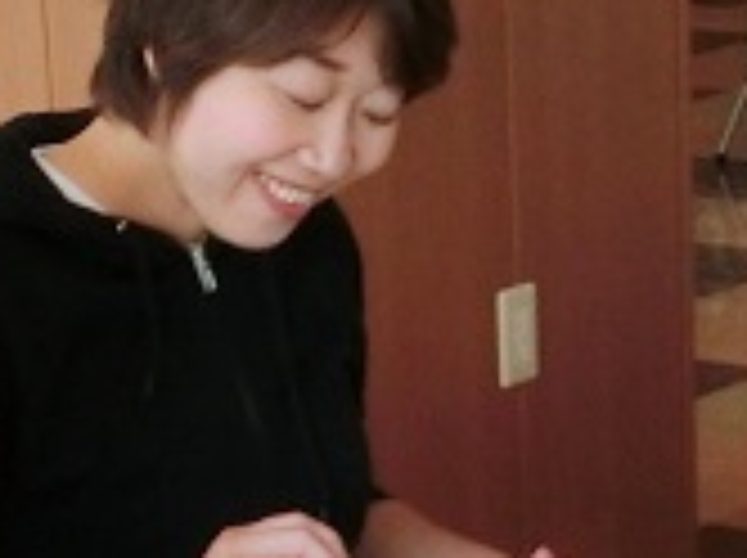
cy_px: 810
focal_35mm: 145
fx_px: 3125
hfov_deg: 13.6
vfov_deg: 9.9
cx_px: 387
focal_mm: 4.24
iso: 100
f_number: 3
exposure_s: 1/125
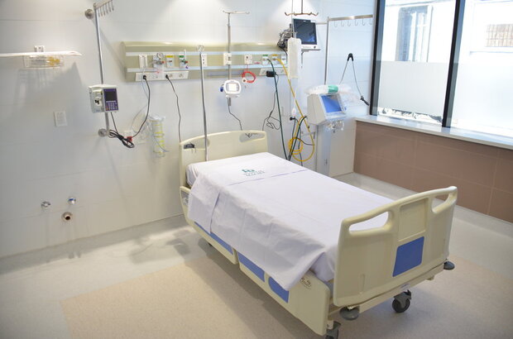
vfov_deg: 47.7
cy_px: 170
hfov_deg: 67.5
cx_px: 256
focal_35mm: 27
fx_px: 384
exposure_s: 1/250
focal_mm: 18
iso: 800
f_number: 3.5
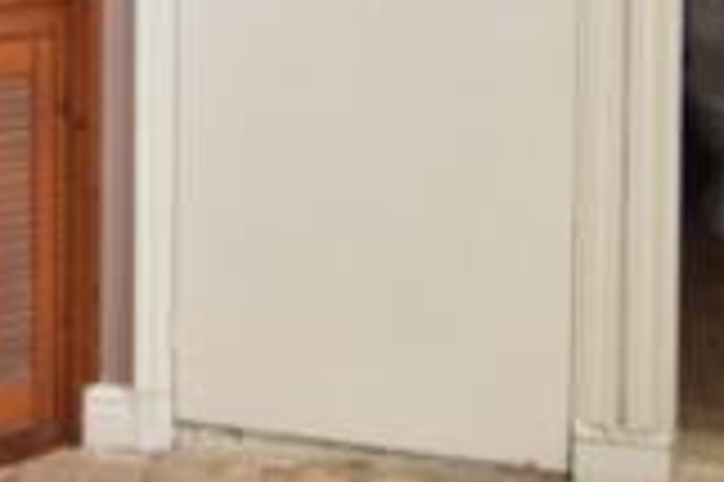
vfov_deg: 19.6
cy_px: -218
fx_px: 1226
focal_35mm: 61
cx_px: 241
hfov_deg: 32.6
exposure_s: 1/100
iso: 100
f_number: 4
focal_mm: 10
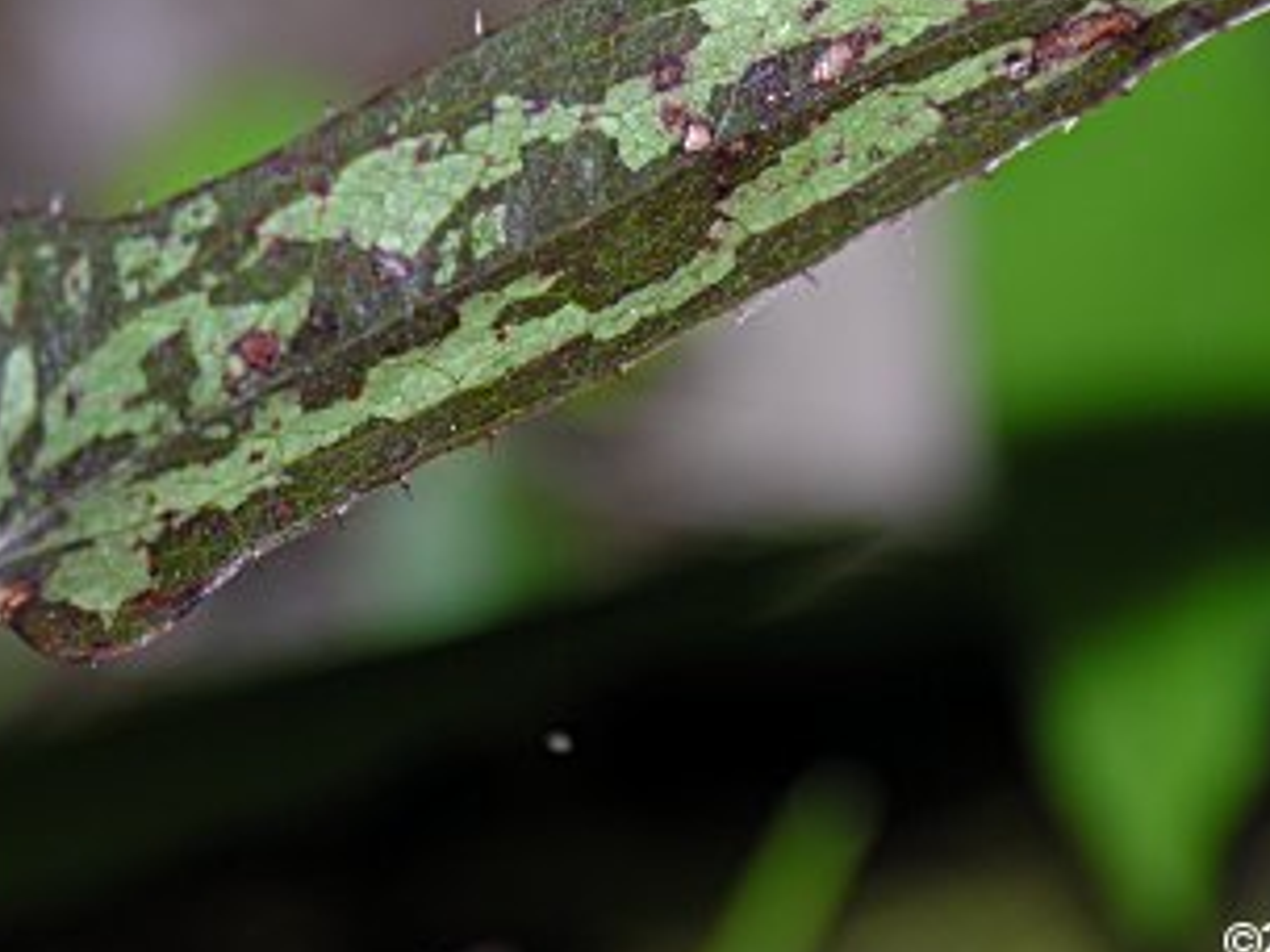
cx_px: 685
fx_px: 9502
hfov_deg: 7.6
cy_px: 271
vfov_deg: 5.7
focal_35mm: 259
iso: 50
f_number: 4
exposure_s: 1/500
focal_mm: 44.5
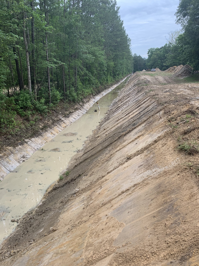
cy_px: 133
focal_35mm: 26
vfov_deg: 67.3
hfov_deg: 53.1
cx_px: 100
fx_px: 199
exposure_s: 1/122
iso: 50
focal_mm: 4.25
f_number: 1.8
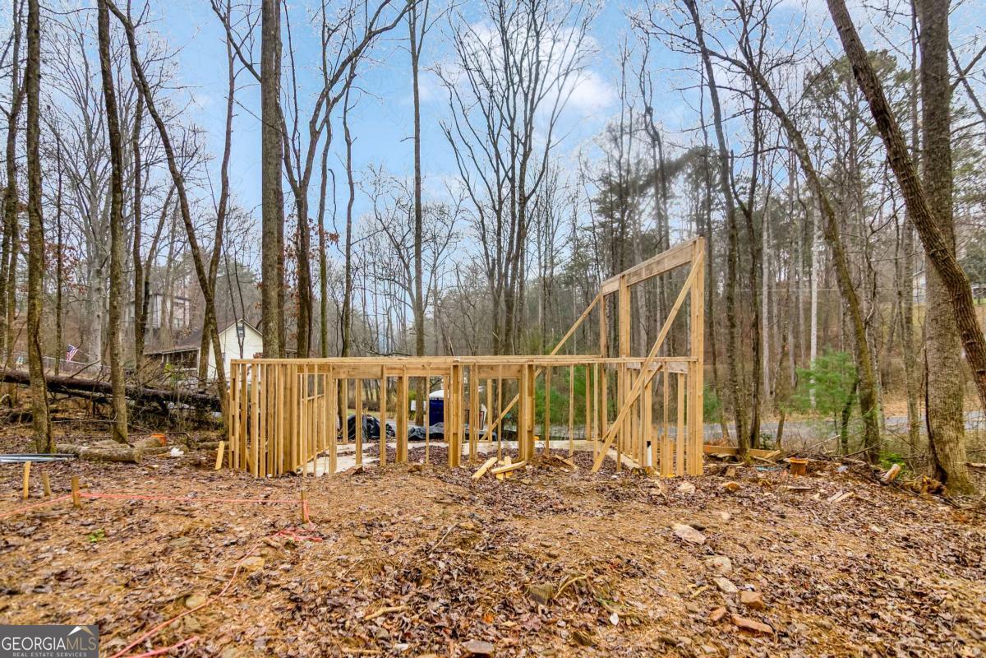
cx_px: 493
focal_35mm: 16
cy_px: 329
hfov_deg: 95.0
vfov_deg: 72.1
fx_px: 452
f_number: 3.5
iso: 200
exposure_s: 1/400
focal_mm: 11
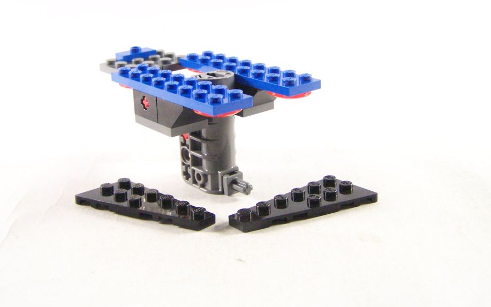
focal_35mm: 45
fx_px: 602
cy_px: 104
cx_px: 252
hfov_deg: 44.4
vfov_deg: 28.4
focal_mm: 6.3
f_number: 3.2
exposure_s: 1/60
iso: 400
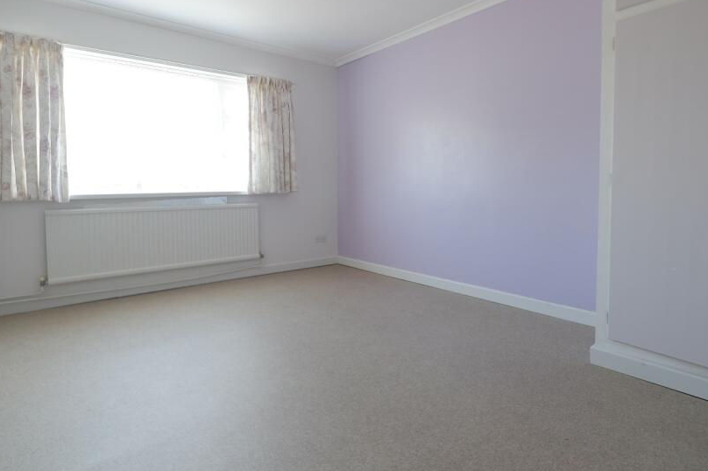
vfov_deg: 63.9
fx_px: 373
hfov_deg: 86.9
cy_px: 188
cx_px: 367
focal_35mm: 19
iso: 200
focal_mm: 10
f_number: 4
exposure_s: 1/26
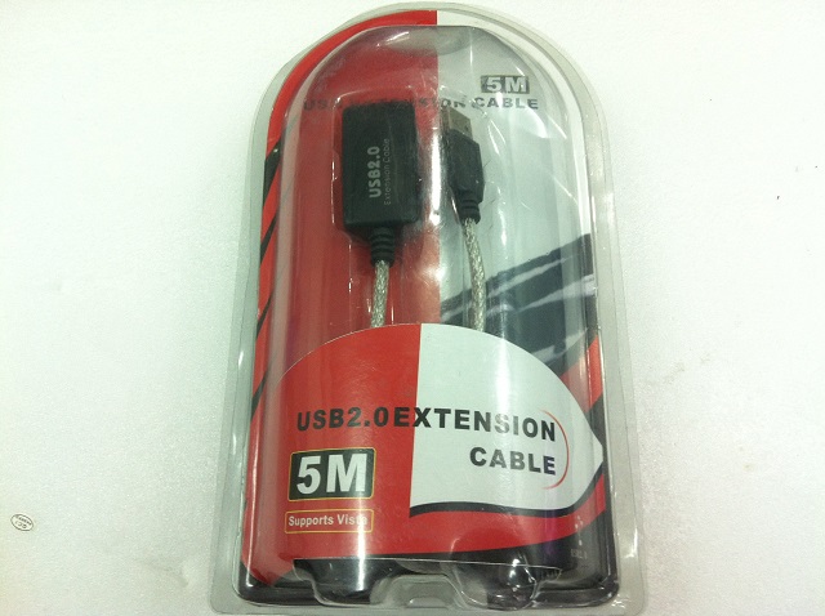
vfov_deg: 40.6
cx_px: 412
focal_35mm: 35
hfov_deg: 52.7
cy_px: 308
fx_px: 833
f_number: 2.8
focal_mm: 3.85
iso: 100
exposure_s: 1/17
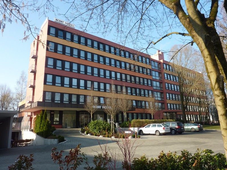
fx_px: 164
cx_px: 114
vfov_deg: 54.9
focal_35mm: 25
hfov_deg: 69.4
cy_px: 85
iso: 80
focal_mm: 4.1
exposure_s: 1/200
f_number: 4
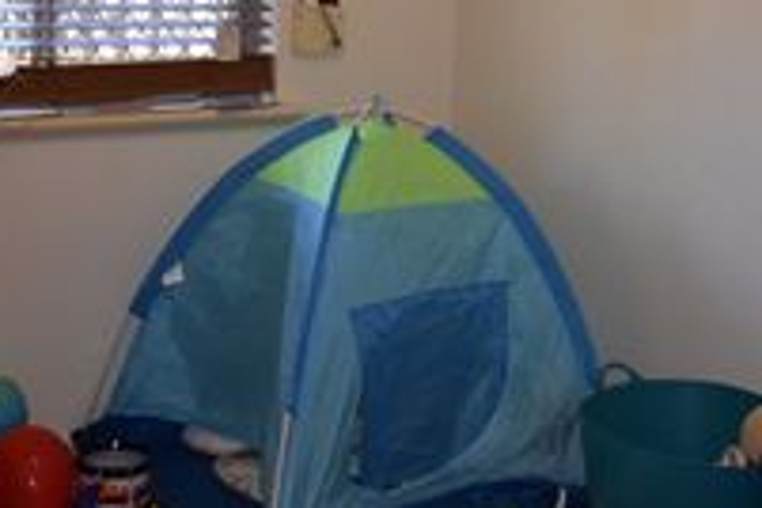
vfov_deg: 21.2
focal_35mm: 63
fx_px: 1333
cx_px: 444
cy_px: 78
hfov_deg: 31.8
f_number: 3.5
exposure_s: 1/200
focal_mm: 18
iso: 800
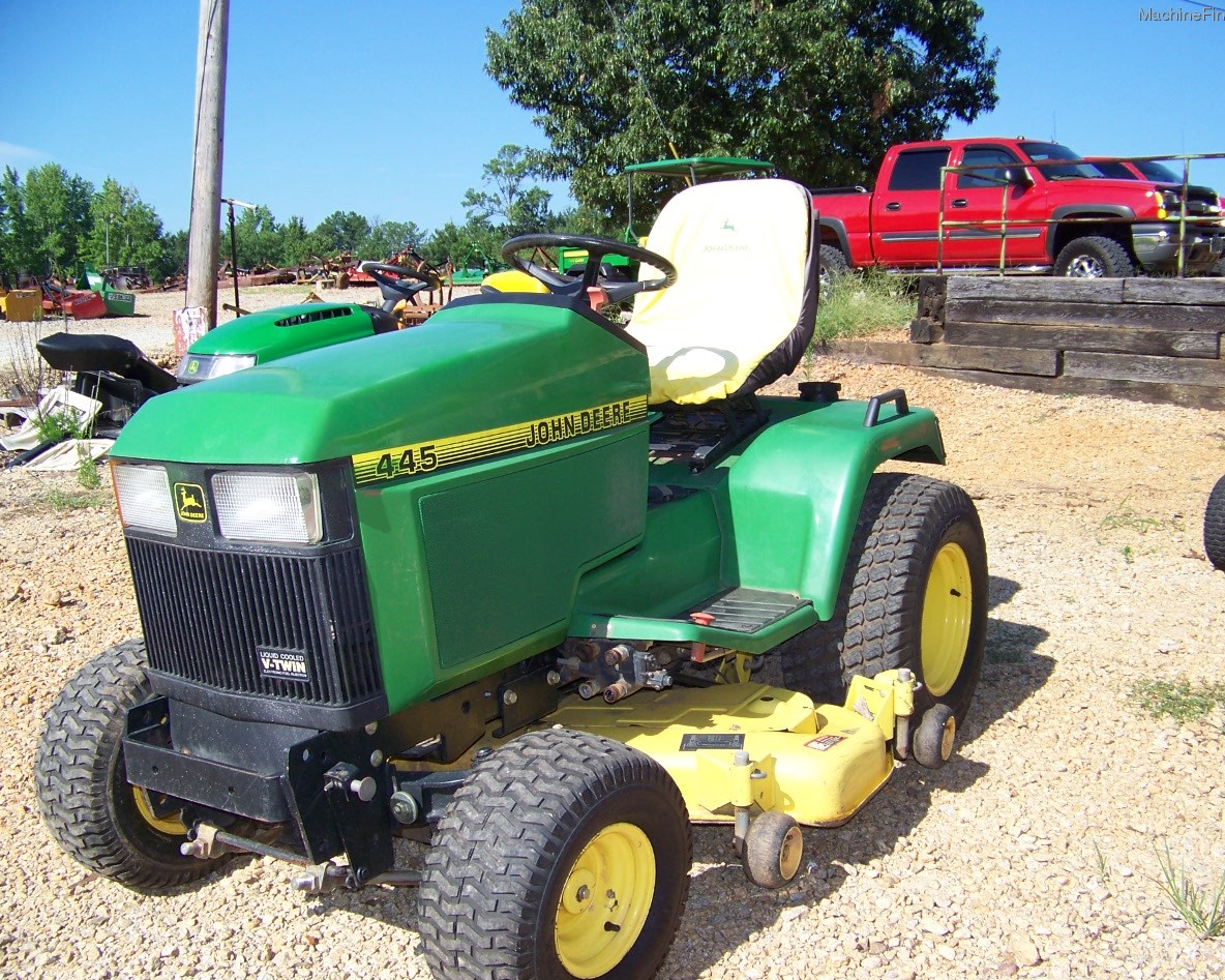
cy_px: 494
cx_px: 621
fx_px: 1378
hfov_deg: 47.9
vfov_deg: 39.2
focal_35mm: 38
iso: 64
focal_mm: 5.85
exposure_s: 1/640
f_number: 2.8
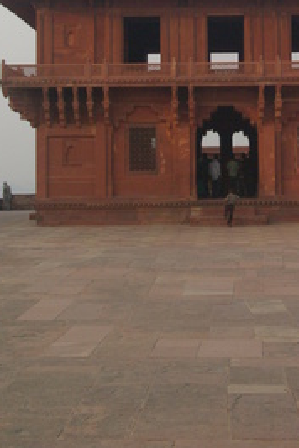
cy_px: 64
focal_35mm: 89
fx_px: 1107
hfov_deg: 15.3
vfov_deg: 22.5
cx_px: 230
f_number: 8
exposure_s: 1/180
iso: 800
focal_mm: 33
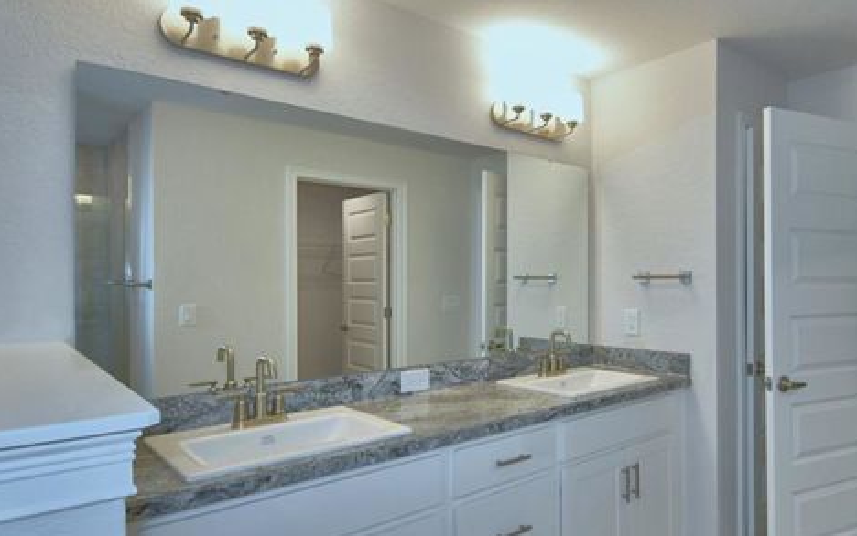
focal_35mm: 23
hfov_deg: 75.4
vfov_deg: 53.0
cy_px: 281
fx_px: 537
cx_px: 548
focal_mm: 10
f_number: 4.5
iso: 200
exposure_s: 1/60
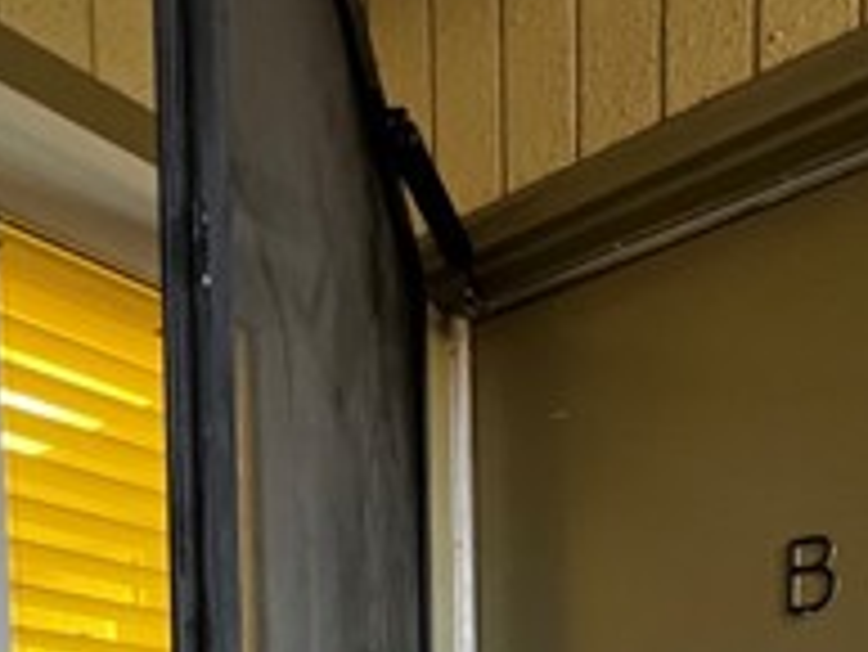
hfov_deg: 43.8
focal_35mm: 43
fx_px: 1079
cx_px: 477
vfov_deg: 25.7
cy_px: 962
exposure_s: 1/60
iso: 320
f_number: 1.8
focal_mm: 1.57
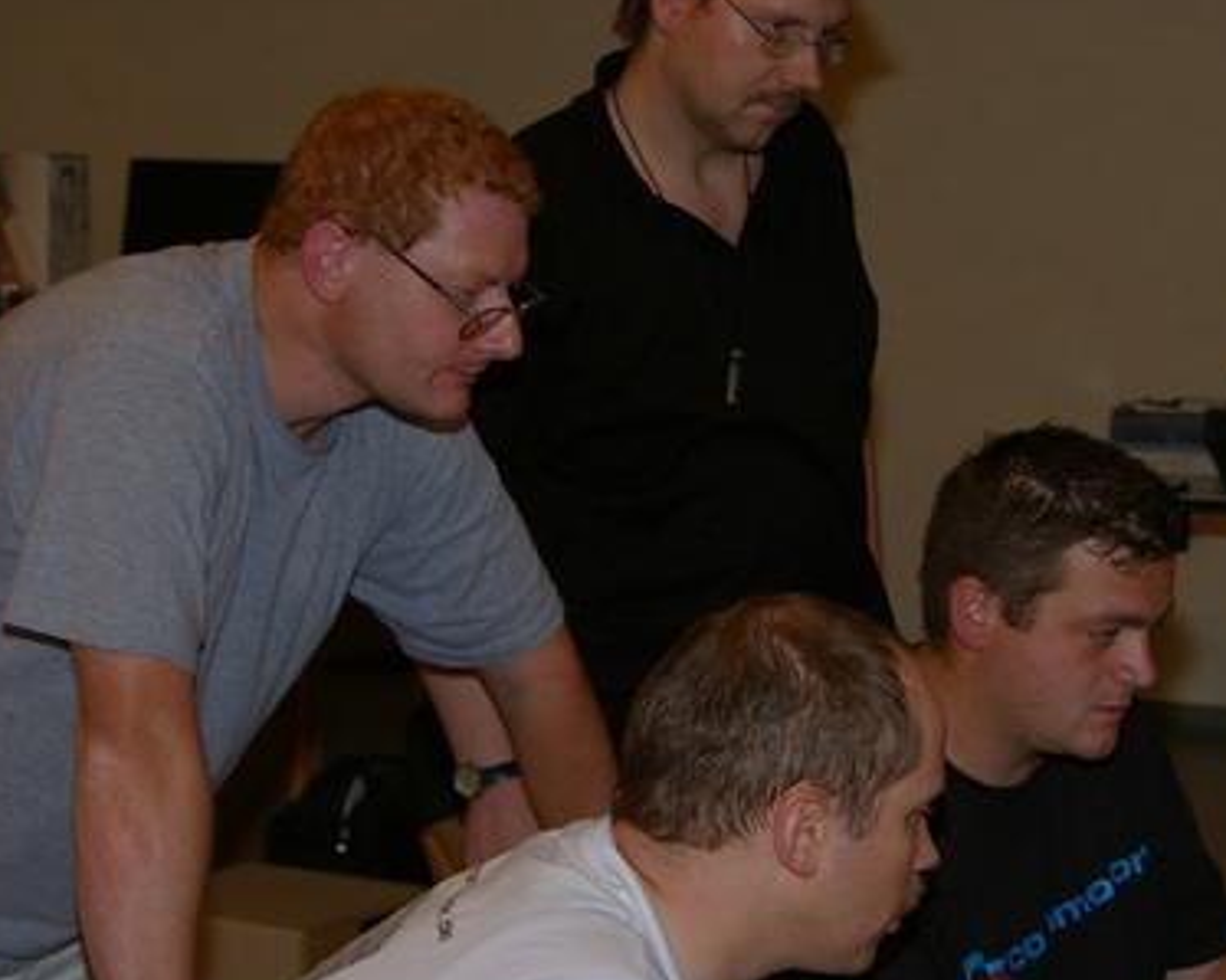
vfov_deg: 16.0
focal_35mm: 96
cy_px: 611
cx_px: 747
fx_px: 3493
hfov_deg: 19.9
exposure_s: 1/40
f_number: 4
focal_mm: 25
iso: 200
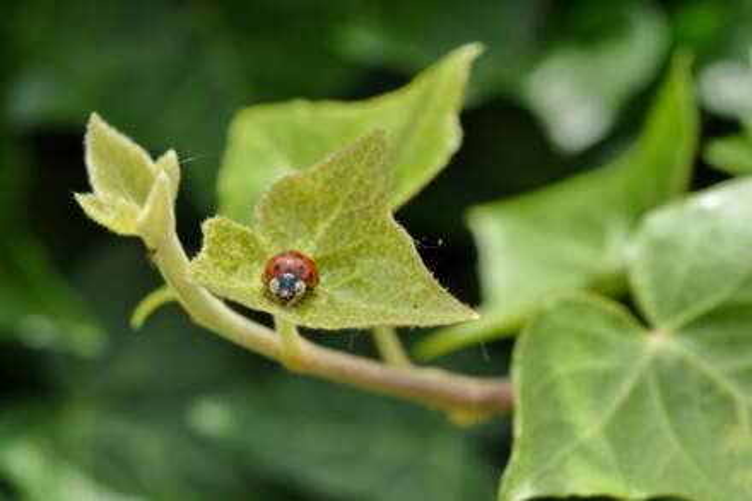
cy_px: 250
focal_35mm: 82
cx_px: 376
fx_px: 1723
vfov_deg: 16.5
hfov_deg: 24.6
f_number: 10
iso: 100
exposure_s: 1/200
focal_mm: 55
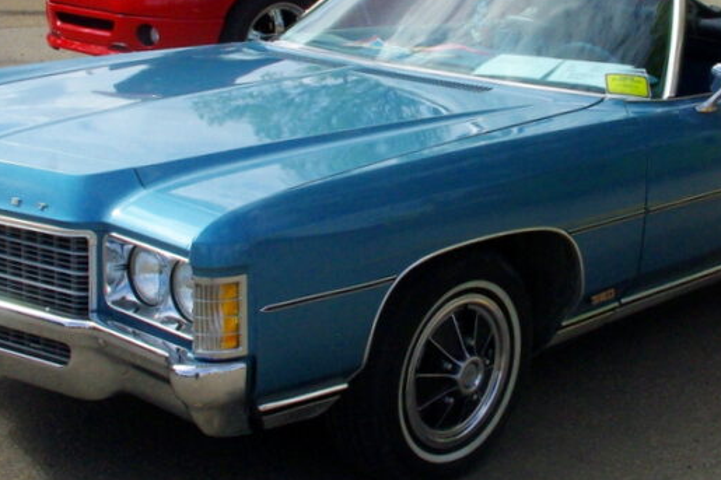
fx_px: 1121
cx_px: 385
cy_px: 62
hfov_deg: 35.6
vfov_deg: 23.6
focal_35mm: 56
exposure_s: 1/750
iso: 800
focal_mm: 18
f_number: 11
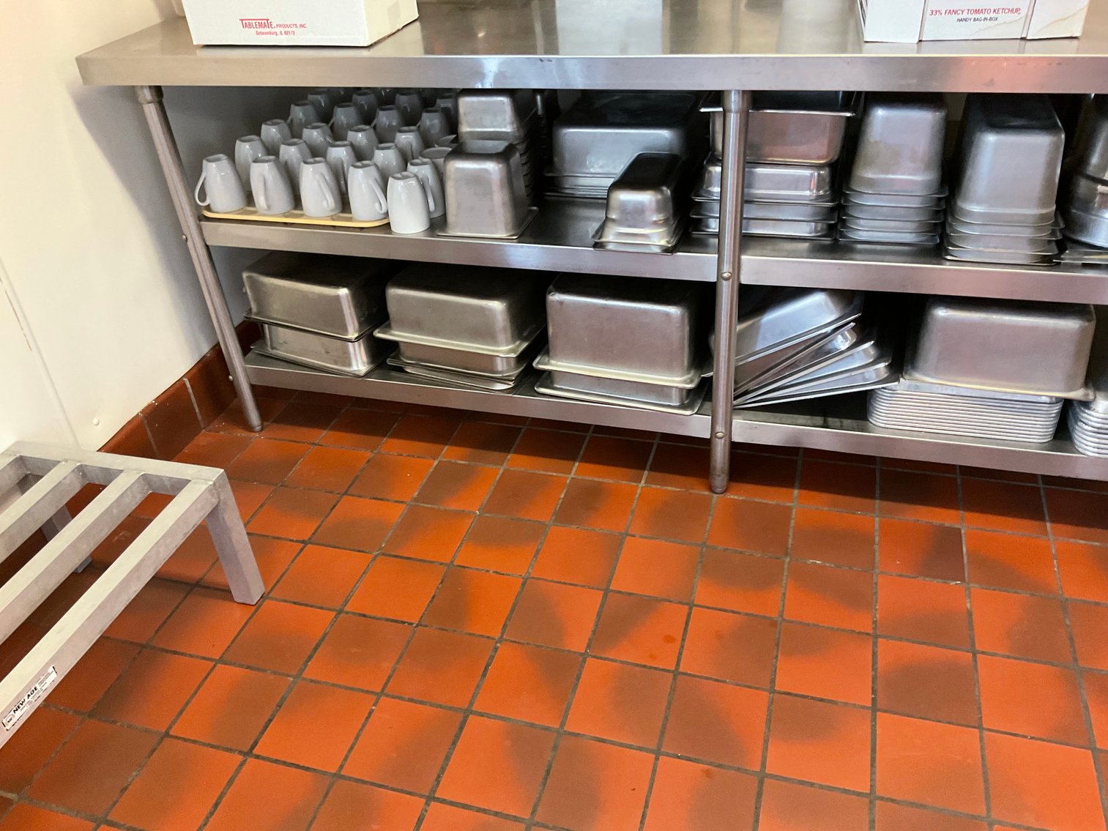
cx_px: 554
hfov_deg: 61.7
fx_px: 928
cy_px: 416
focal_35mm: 29
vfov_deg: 48.2
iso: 250
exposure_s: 1/60
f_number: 1.8
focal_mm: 3
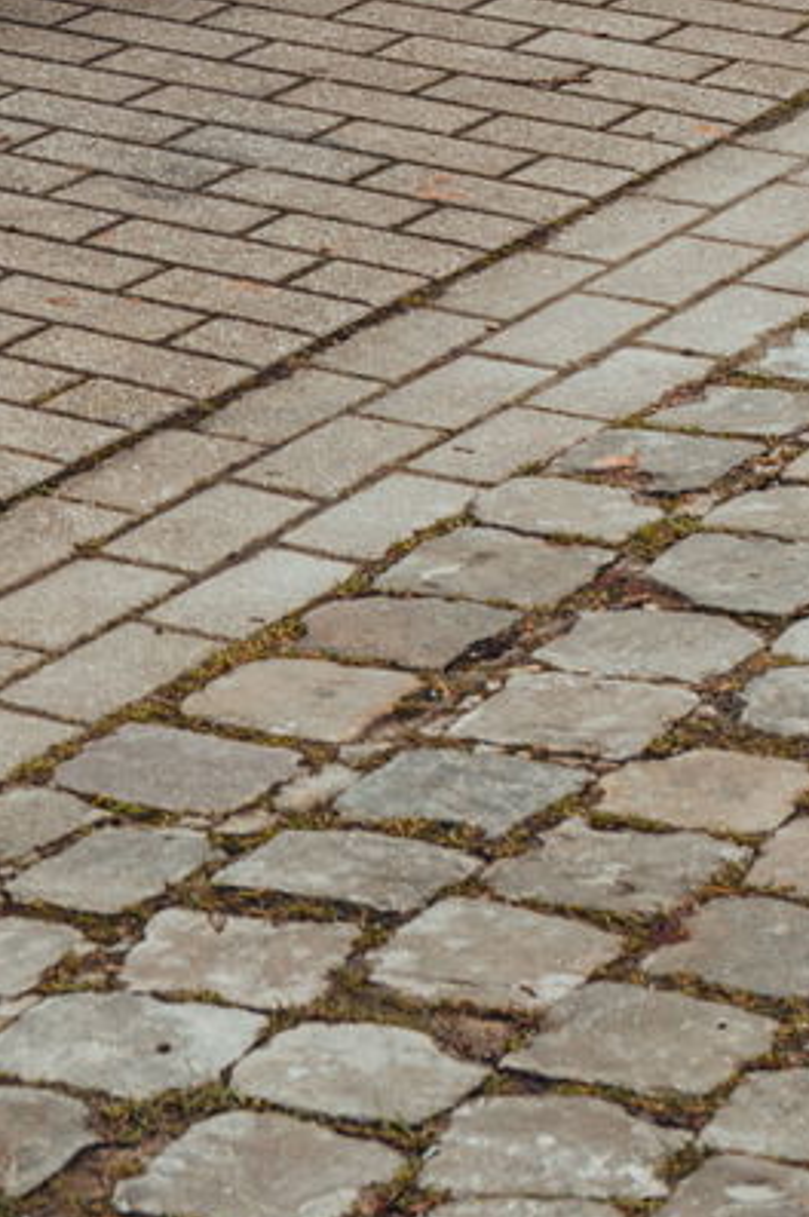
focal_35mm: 186
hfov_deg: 7.3
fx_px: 6280
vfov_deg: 10.4
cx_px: -104
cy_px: -1047
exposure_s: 1/125
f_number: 5.6
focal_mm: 48
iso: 400
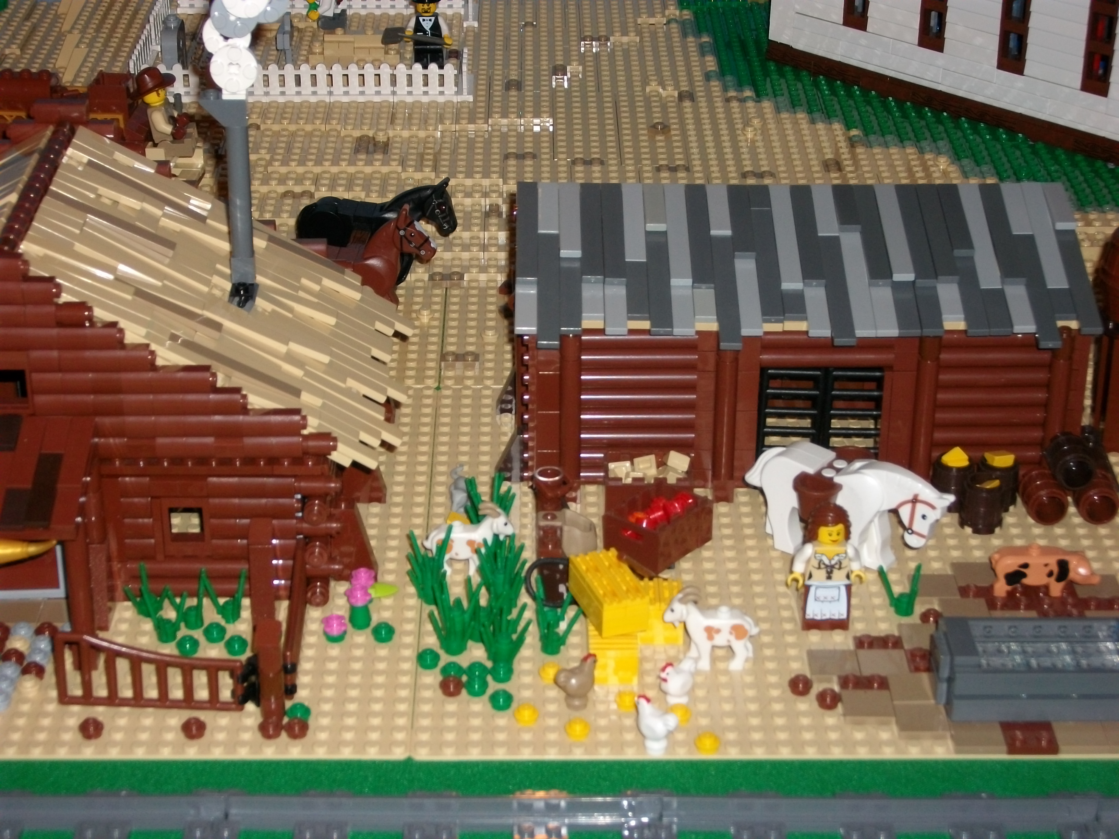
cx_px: 560
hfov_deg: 25.3
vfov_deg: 19.1
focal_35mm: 77
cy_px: 420
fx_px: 2489
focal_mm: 13.7
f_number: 4.6
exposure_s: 1/99.7
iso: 125
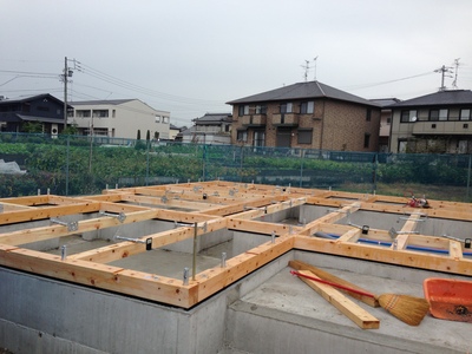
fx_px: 450
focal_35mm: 33
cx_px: 236
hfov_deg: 55.4
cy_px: 177
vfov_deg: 42.9
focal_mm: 4.12
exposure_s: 1/502
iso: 50
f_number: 2.4
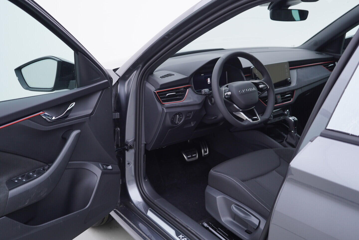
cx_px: 180
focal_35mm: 36
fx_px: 359
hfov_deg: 53.1
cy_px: 120
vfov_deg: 36.9
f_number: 3.2
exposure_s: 1/50
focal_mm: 24
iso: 125
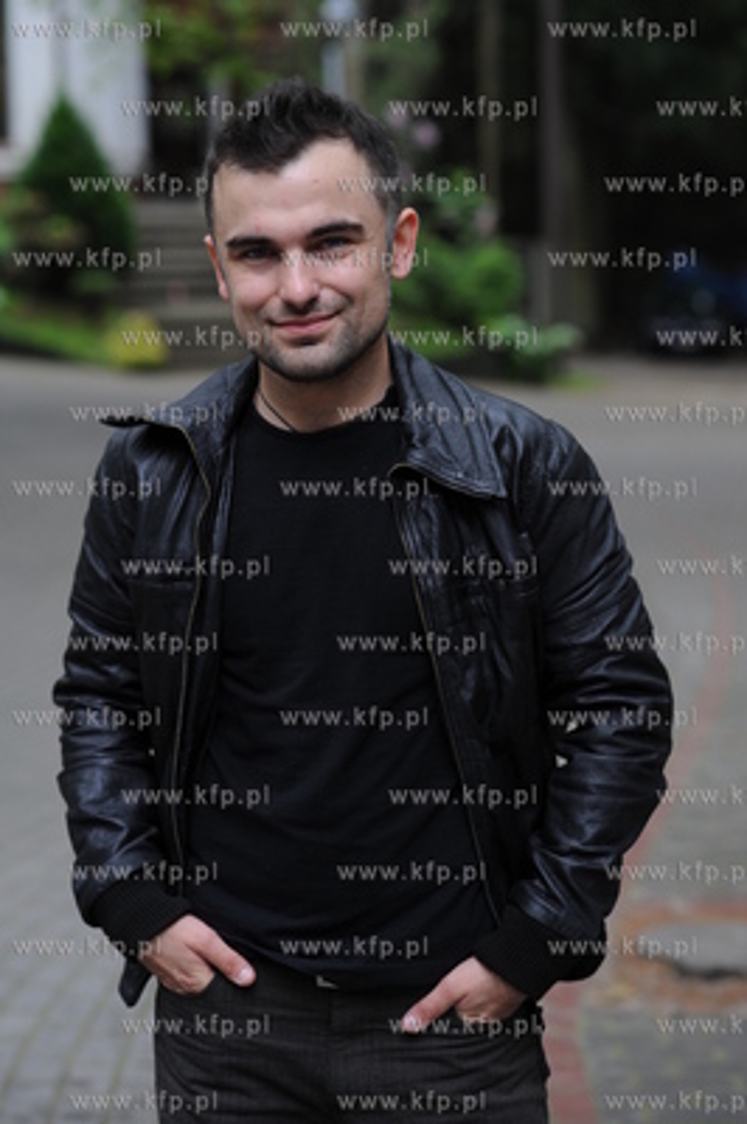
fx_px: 2650
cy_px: 562
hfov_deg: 16.0
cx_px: 374
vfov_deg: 23.9
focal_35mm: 85
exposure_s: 1/200
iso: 400
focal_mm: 85
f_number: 4
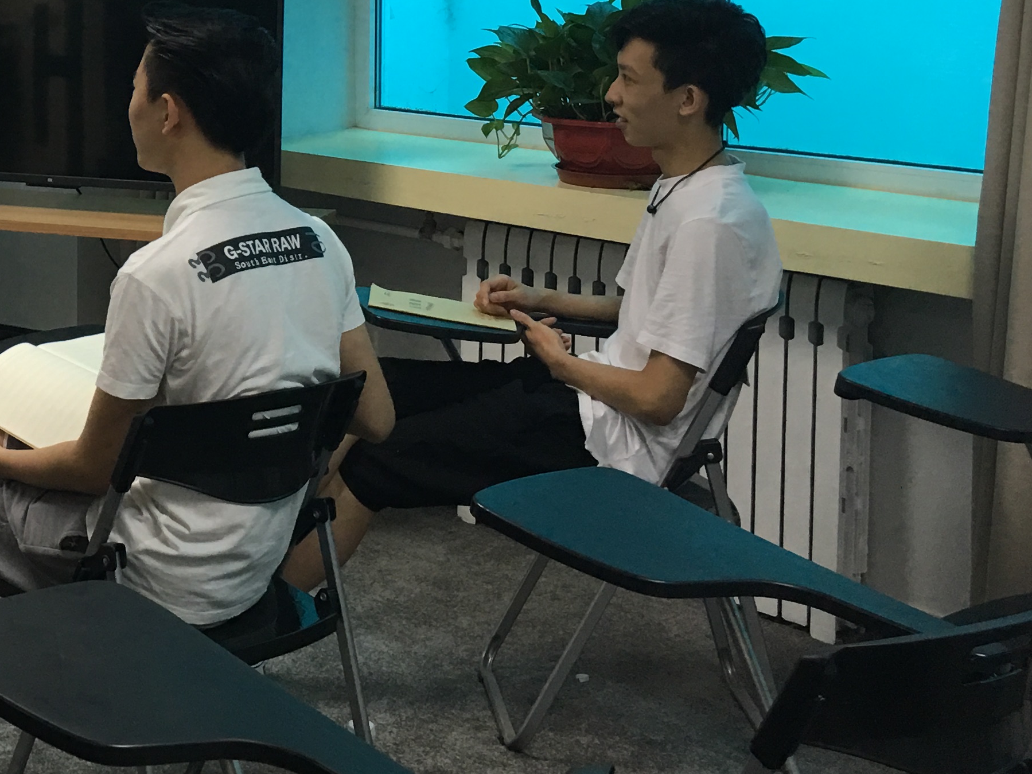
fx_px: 1938
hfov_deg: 27.3
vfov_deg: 21.9
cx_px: -106
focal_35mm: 65
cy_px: 44
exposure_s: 1/17
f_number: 2.2
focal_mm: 4.15
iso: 50
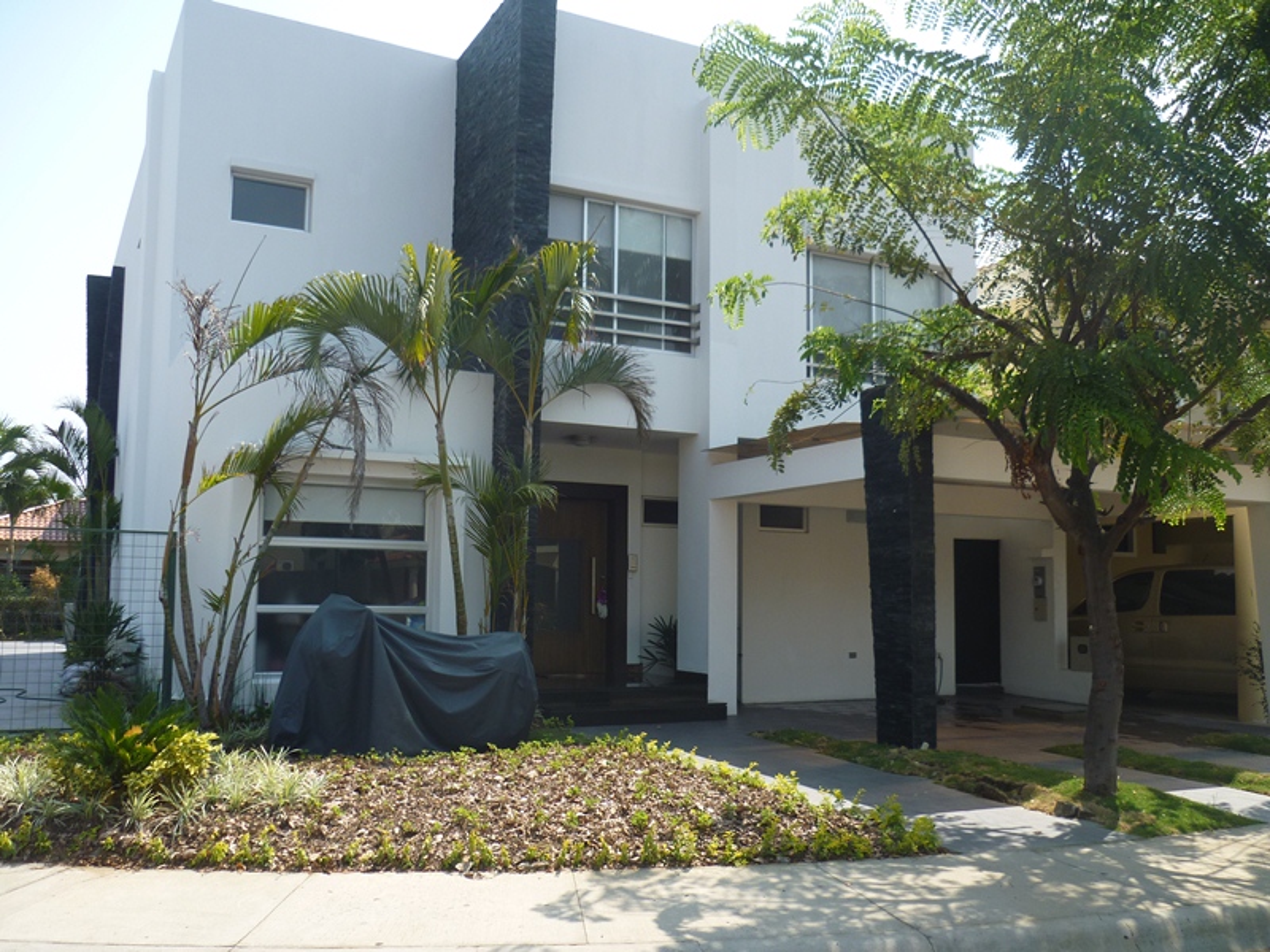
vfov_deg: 45.4
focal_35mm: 31
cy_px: 476
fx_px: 1137
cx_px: 635
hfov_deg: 58.4
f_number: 2.8
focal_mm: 5.5
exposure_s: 1/800
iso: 80
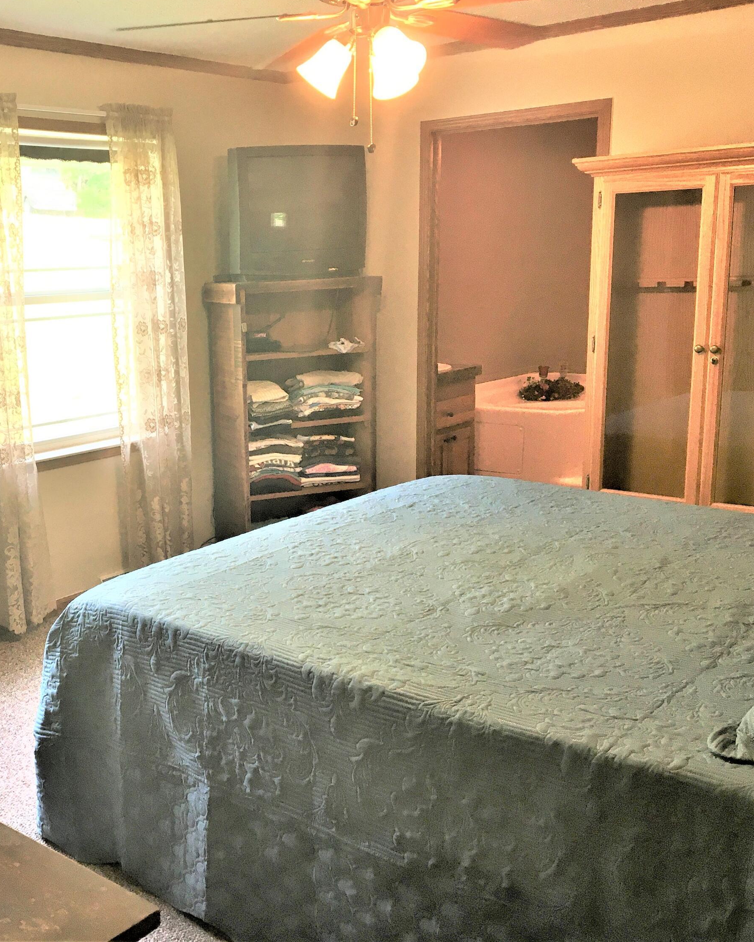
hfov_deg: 38.0
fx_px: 1060
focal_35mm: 38
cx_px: 172
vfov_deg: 47.9
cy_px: 469
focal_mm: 4.15
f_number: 2.2
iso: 25
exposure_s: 1/30
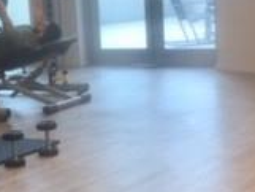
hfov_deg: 16.6
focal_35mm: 115
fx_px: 848
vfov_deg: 12.8
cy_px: 184
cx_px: -21
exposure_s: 1/120
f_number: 2.2
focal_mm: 4.15
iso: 32
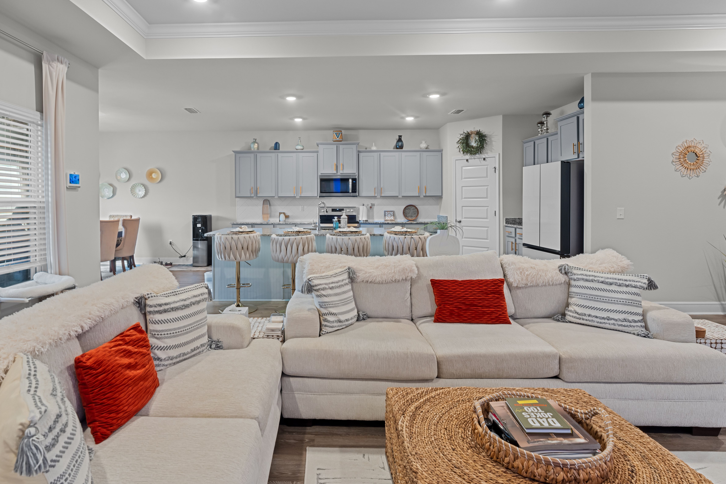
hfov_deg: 84.2
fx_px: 398
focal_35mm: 20
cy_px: 197
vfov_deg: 62.1
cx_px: 317
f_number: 7.1
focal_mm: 15.6
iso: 500
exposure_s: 1/3
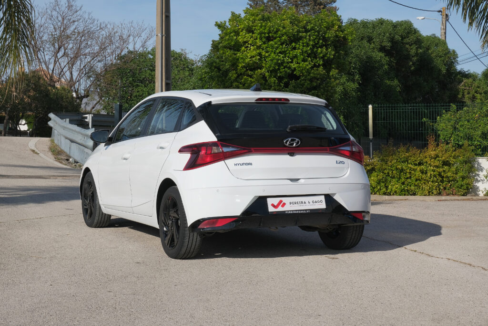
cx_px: 244
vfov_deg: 20.0
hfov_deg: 29.7
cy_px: 163
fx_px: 922
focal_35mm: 68
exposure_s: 1/400
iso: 160
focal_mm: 45
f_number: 9
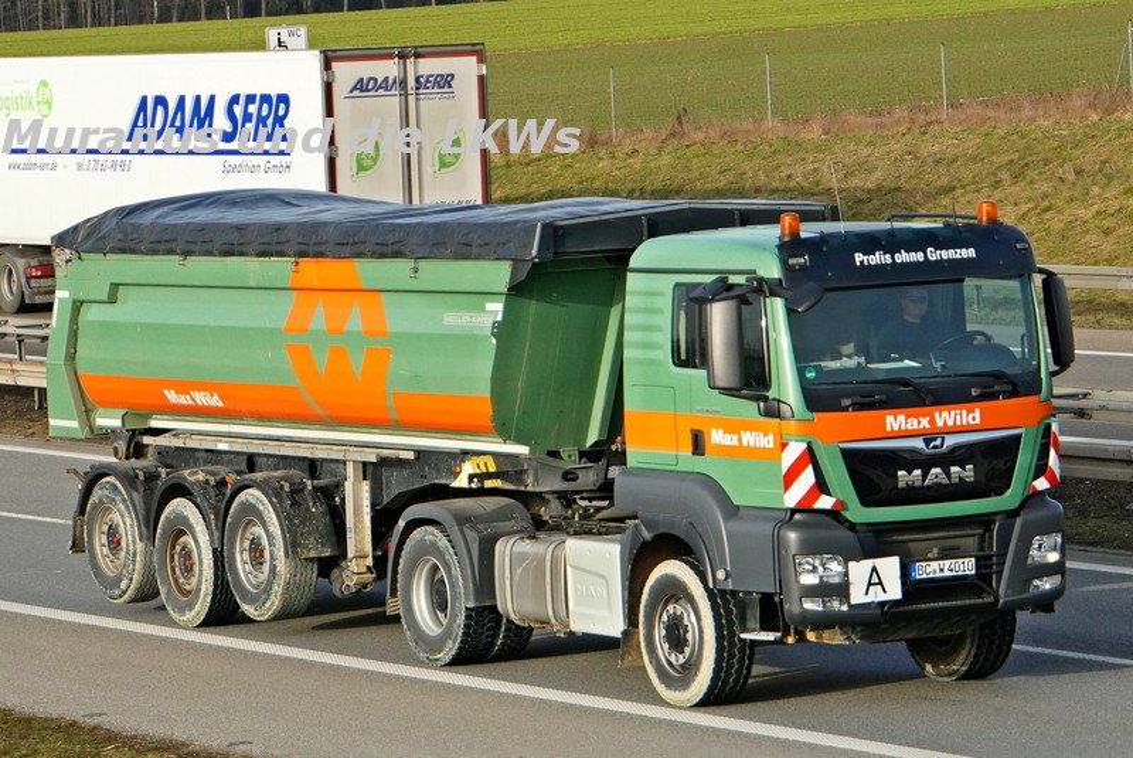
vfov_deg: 10.7
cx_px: 566
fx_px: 4045
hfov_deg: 15.9
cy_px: 379
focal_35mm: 128
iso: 1250
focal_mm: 85.6
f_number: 6.3
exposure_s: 1/3200
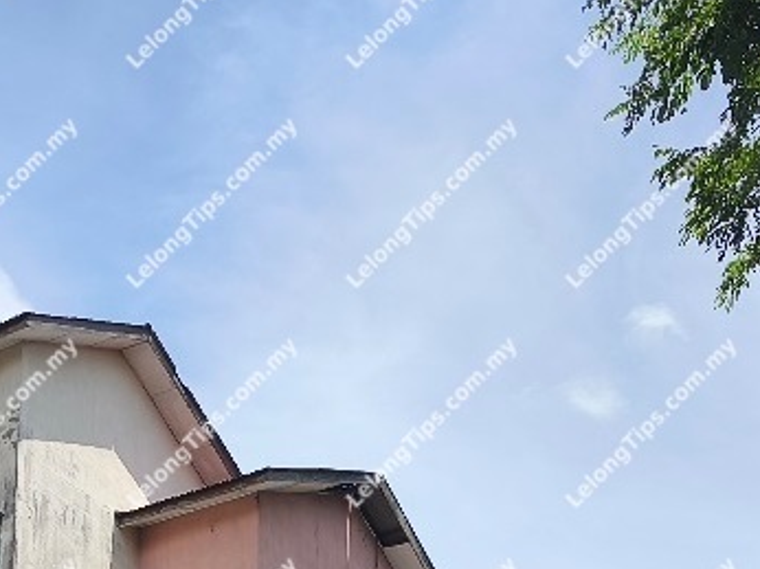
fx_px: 1799
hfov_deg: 23.5
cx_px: 137
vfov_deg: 16.2
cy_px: 889
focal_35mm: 82
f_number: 1.65
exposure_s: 1/1101
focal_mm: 6.14
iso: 50
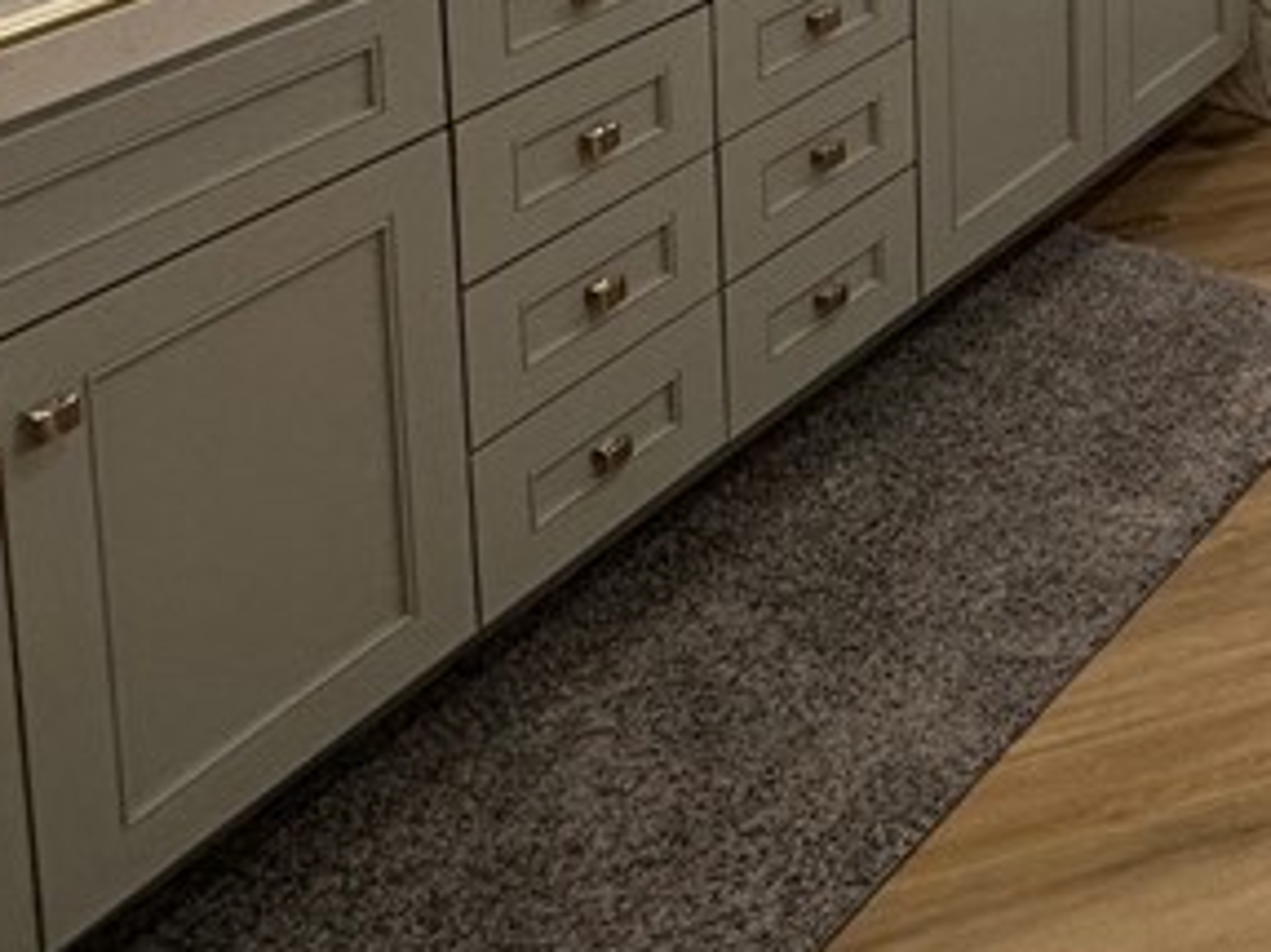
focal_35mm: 50
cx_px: 1568
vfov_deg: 22.2
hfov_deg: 31.3
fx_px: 1835
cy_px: -593
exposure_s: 1/120
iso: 160
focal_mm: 2.22
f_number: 2.2
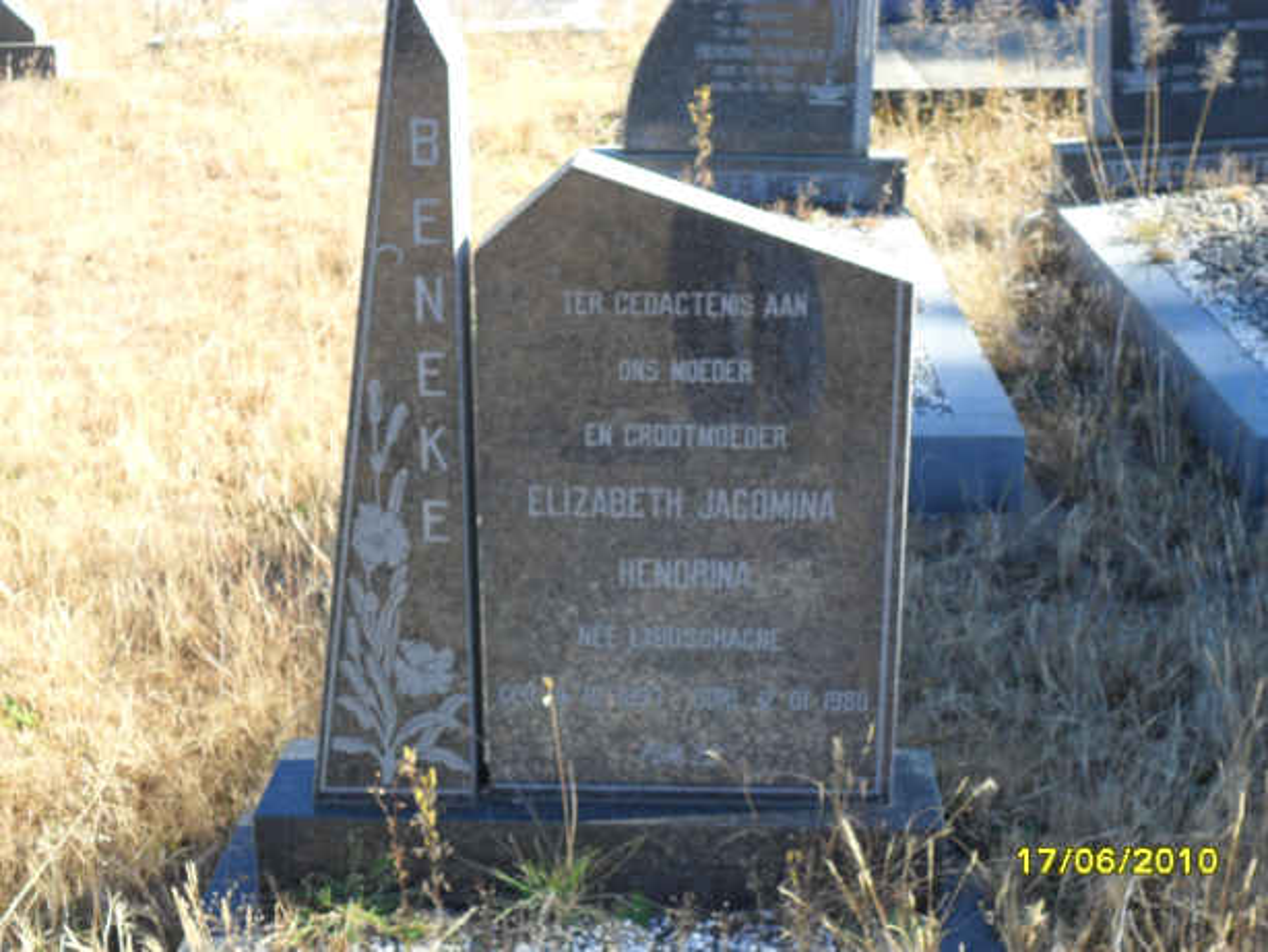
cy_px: 476
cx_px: 634
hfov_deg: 36.8
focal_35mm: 52
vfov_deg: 28.1
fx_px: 1906
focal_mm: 9.3
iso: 100
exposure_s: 1/90
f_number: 5
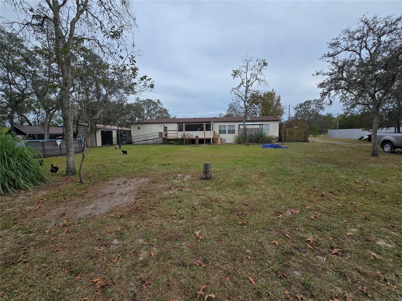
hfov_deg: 106.2
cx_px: 201
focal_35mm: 13
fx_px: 151
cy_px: 150
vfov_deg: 89.9
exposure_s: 1/1019
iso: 50
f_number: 2.2
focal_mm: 2.2
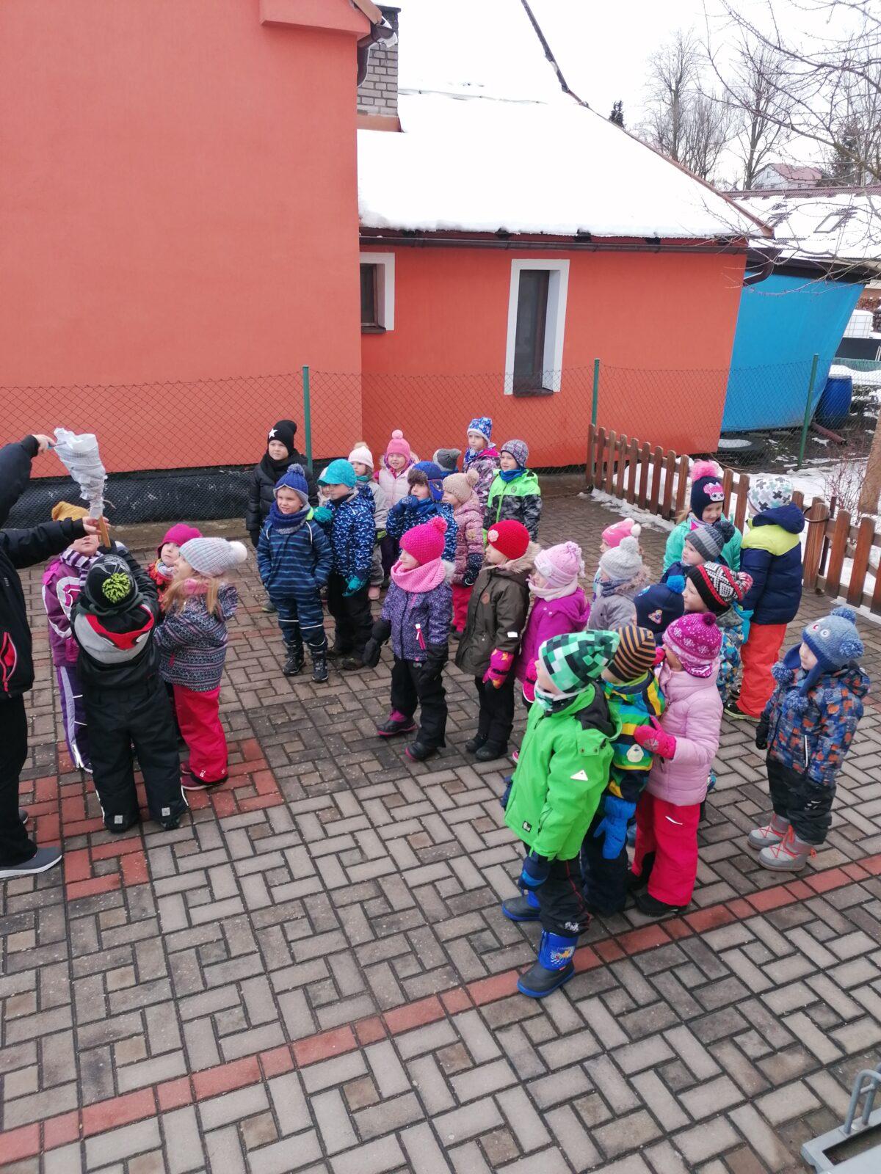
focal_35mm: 27
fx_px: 916
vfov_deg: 65.3
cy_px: 587
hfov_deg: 51.4
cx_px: 440
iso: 50
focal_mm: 4.75
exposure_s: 1/126
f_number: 1.8
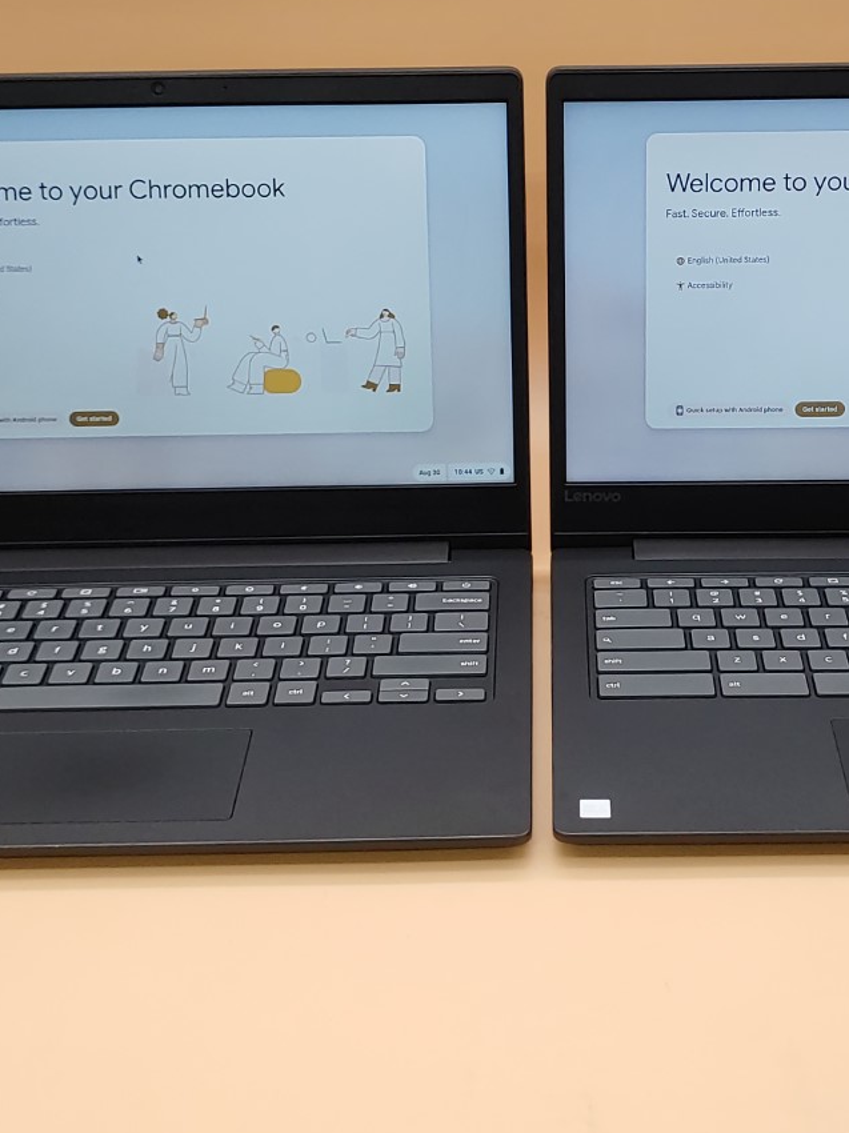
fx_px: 1996
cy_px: 444
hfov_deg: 23.9
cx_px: 545
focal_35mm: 61
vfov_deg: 31.6
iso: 50
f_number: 1.8
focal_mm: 4.36
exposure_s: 1/120
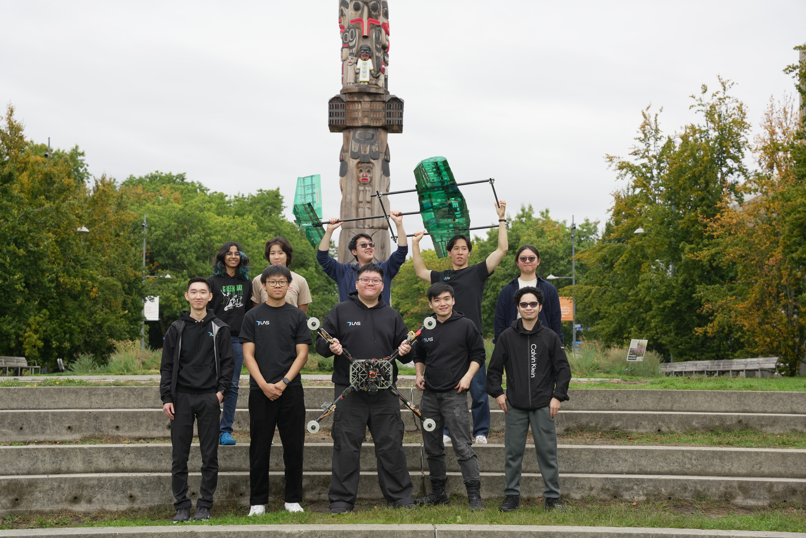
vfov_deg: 20.4
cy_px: 269
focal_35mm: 67
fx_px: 1493
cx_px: 403
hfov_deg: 30.2
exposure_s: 1/250
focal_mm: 66.7
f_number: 5.6
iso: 250
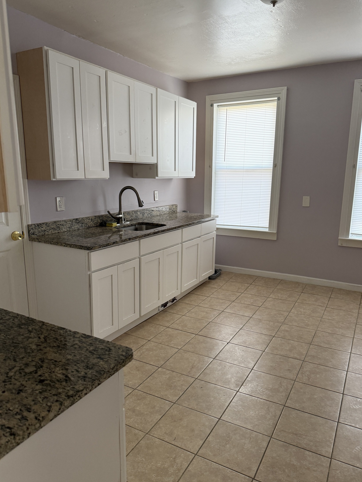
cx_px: 183
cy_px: 246
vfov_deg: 69.4
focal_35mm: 25
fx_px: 349
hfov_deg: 54.9
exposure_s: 1/116
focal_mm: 6.76
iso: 200
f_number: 1.78
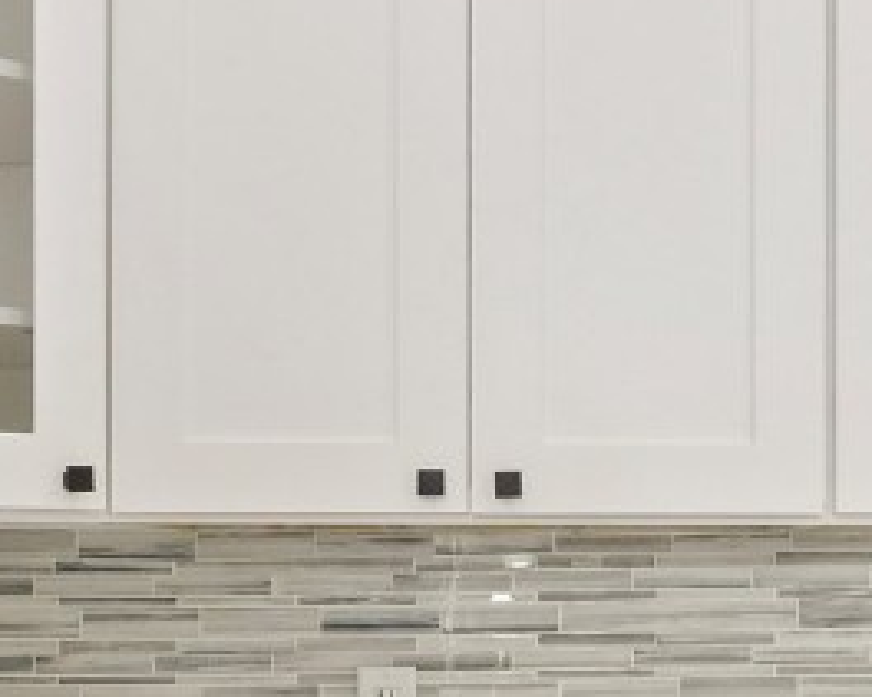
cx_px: 595
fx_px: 1367
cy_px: 552
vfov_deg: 28.0
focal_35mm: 53
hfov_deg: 35.0
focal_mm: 7
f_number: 4
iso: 640
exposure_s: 1/60
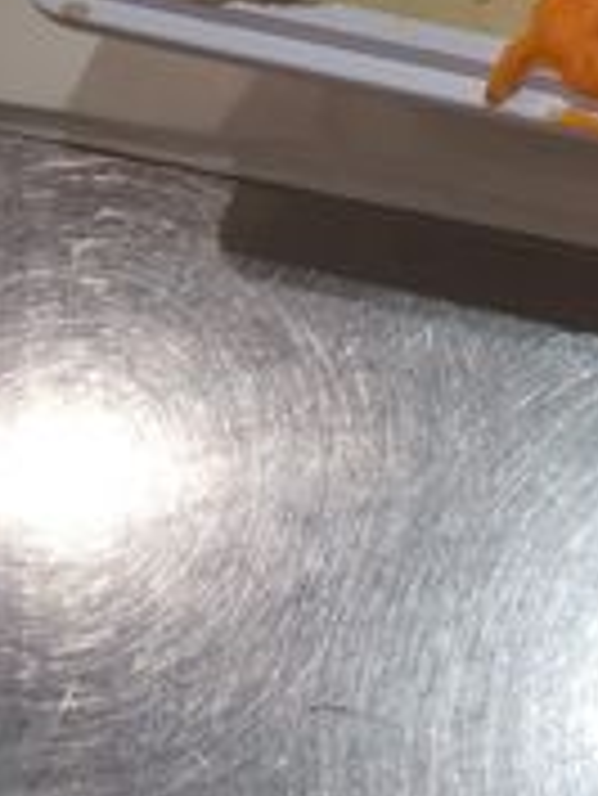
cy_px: -40
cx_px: 706
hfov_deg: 21.1
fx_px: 1495
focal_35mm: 65
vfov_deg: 27.7
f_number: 2.2
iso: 132
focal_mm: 3.79
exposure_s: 1/50
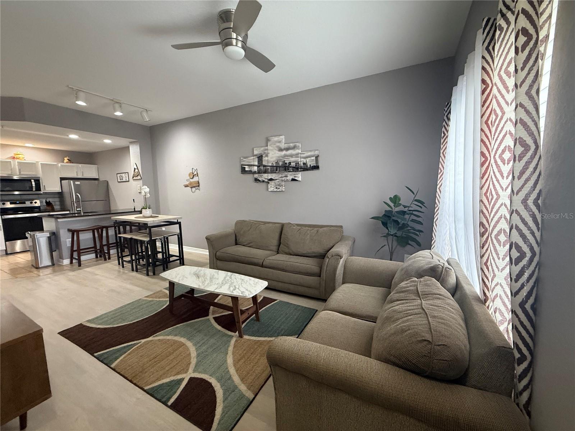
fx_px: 233
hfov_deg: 102.1
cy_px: 216
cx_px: 288
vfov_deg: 85.7
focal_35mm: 14
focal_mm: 2.22
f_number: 2.2
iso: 500
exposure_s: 1/60
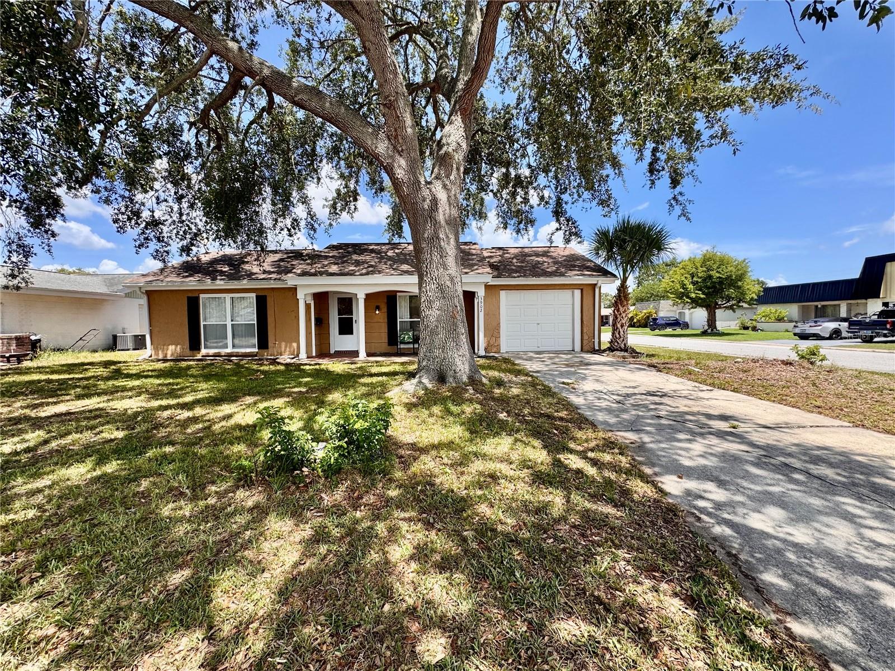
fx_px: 362
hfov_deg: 102.1
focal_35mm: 14
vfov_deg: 85.7
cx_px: 448
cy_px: 336
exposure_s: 1/944
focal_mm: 2.22
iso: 50
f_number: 2.2
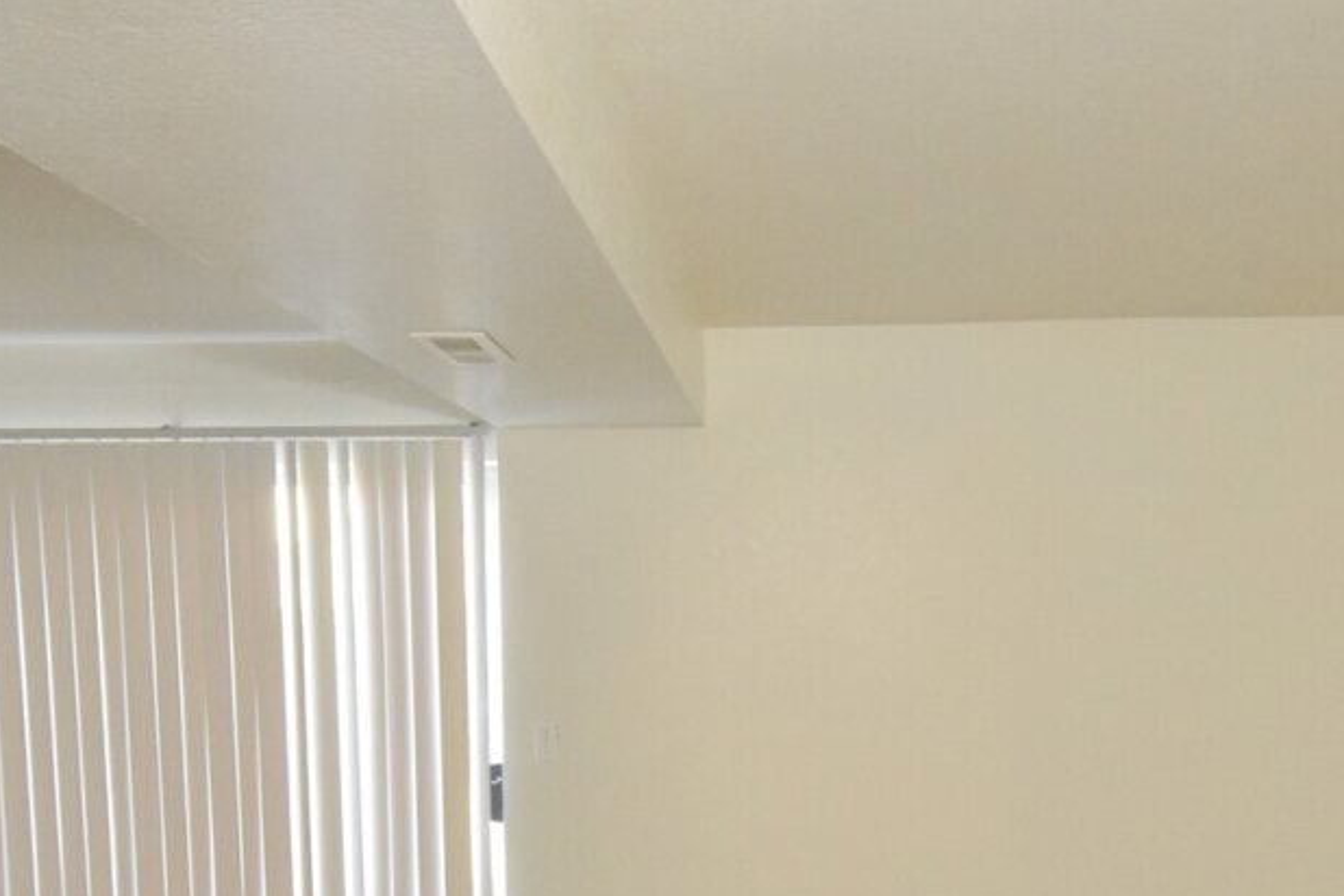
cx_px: 779
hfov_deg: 55.5
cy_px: 684
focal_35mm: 34
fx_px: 1269
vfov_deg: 37.8
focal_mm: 10
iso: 4000
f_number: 4
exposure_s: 1/60
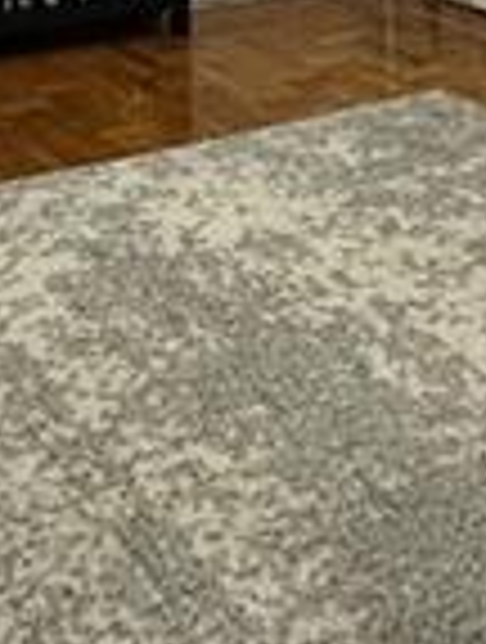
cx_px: 54
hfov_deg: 19.4
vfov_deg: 20.1
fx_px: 1398
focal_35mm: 75
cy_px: -455
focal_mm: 2.22
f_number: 2.2
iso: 250
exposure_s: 1/120
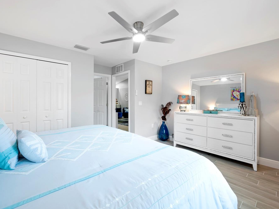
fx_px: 129
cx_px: 128
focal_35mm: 16
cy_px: 101
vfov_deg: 78.1
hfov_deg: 94.3
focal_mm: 14
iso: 100
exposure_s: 1
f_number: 8
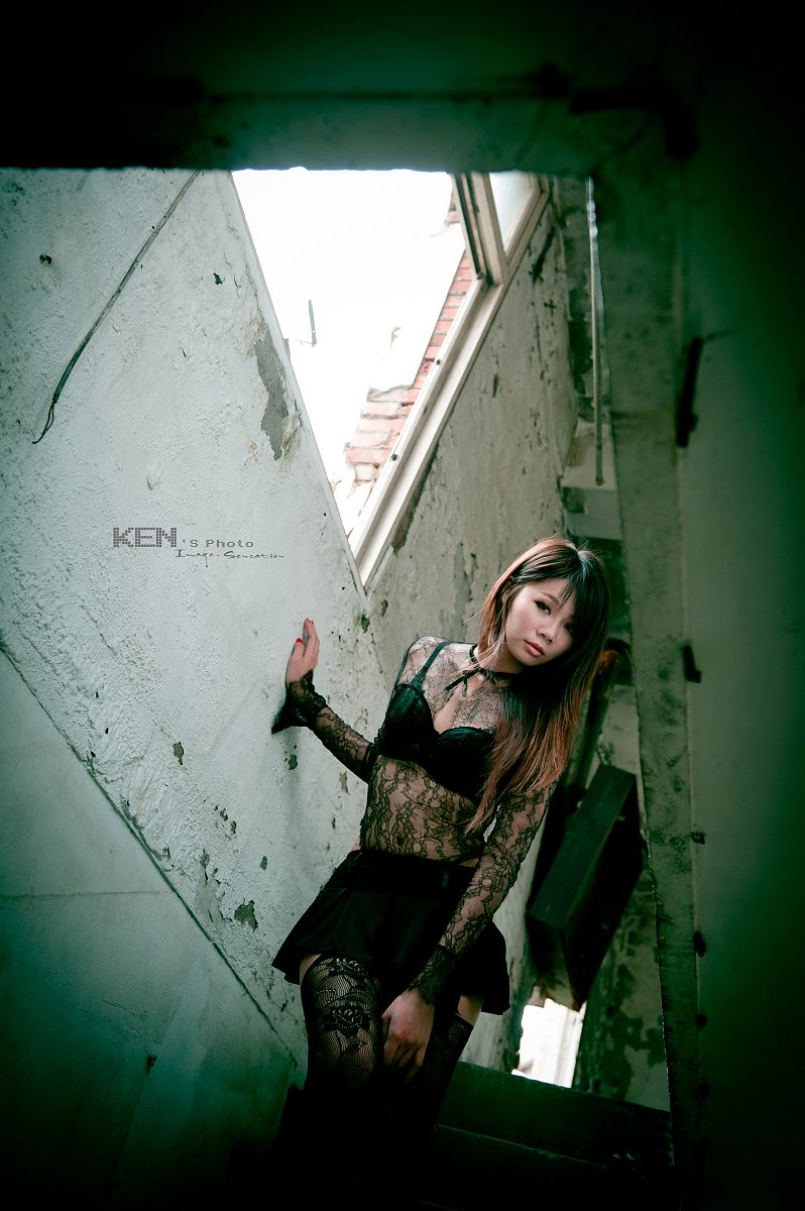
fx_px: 1277
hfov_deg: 35.0
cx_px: 402
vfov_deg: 50.7
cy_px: 606
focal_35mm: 38
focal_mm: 38
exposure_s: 1/320
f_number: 3.5
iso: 800
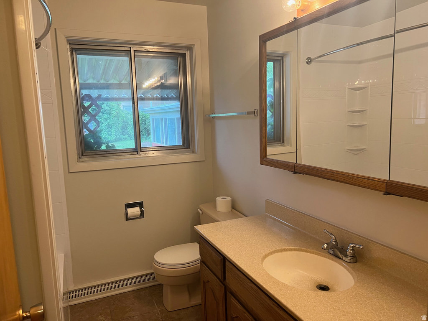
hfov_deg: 67.3
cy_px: 160
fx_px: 321
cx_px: 214
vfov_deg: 53.1
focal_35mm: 26
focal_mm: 5.7
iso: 80
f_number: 1.5
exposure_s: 1/60
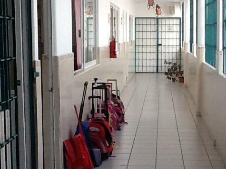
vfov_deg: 16.6
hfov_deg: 22.0
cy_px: 105
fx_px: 581
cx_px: 133
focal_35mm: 89
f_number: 2.4
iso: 40
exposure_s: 1/167
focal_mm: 2.03
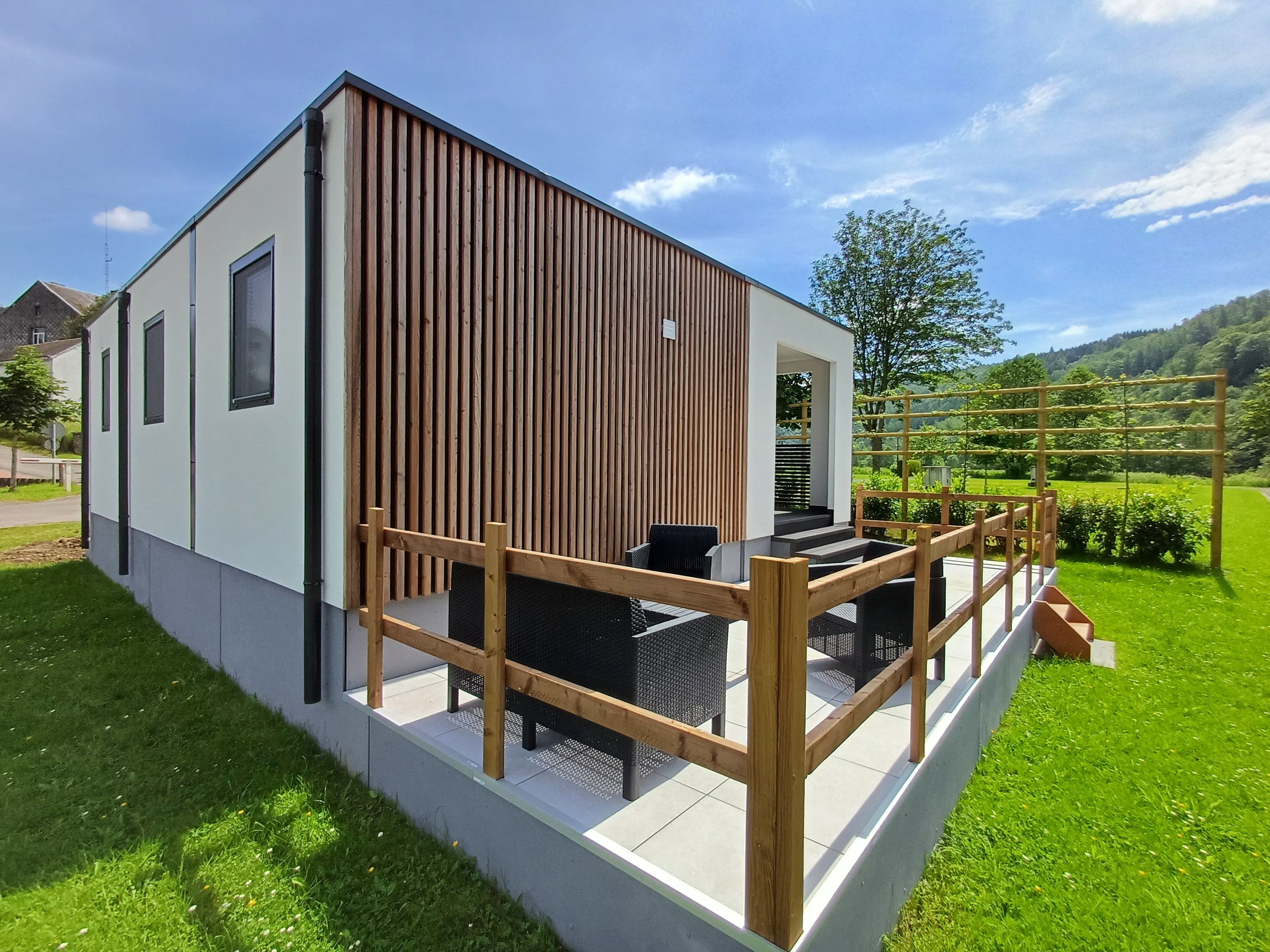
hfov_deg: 94.5
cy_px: 476
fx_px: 587
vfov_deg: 78.1
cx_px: 635
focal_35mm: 16
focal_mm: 1.64
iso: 40
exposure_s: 1/1520
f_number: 2.2
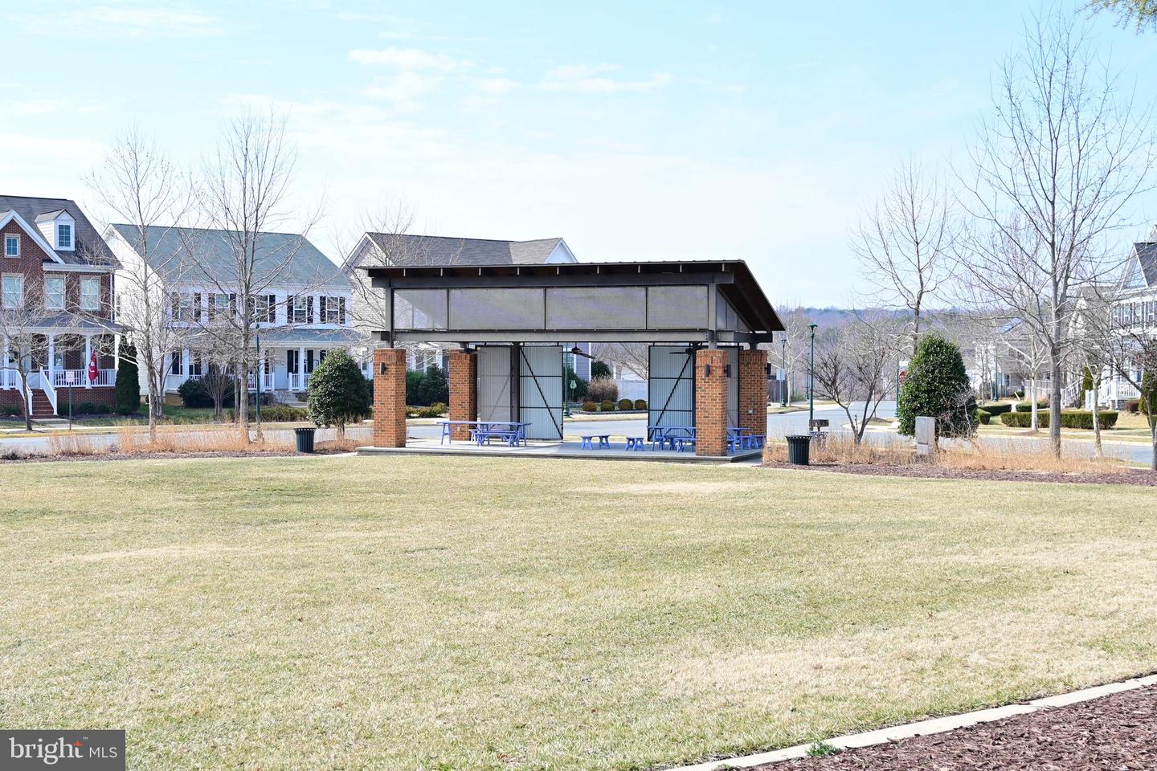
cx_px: 578
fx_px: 1446
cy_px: 386
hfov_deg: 43.6
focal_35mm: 45
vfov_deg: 29.9
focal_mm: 30
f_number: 4.5
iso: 100
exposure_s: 1/500
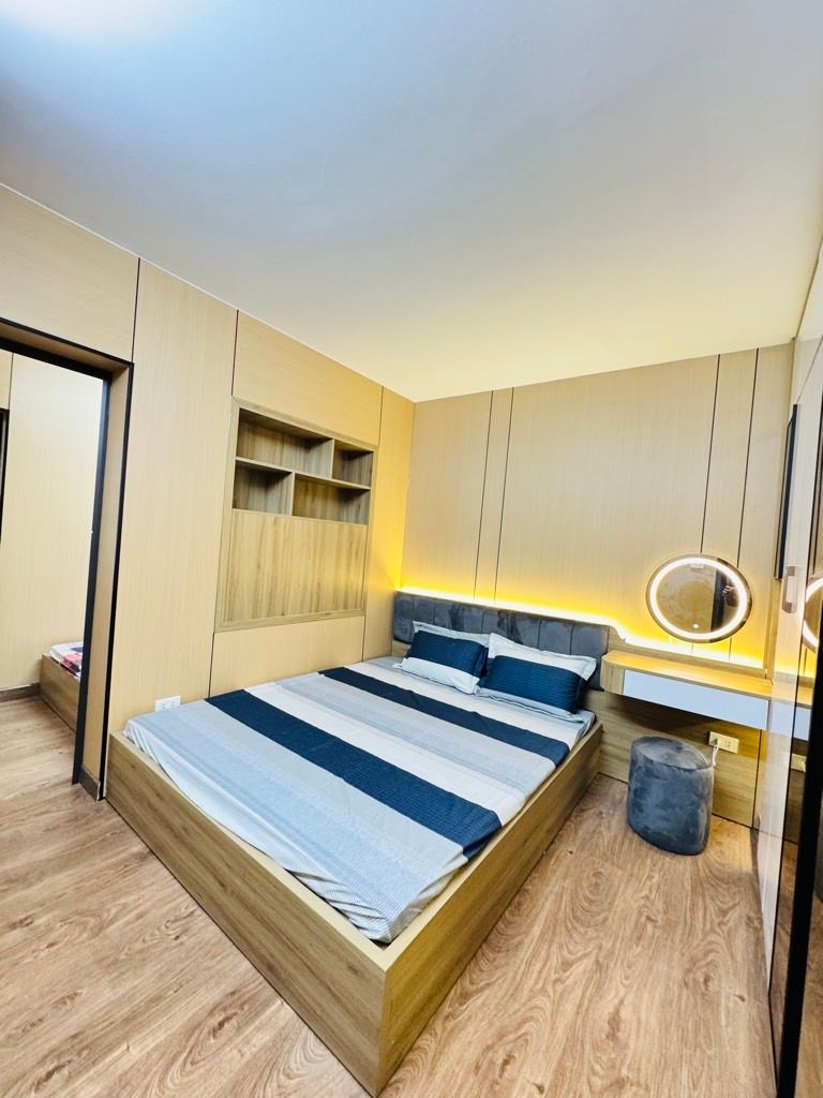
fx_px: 444
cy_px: 549
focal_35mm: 14
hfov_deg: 85.7
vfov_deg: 102.1
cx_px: 412
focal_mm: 2.22
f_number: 2.2
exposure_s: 1/60
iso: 500
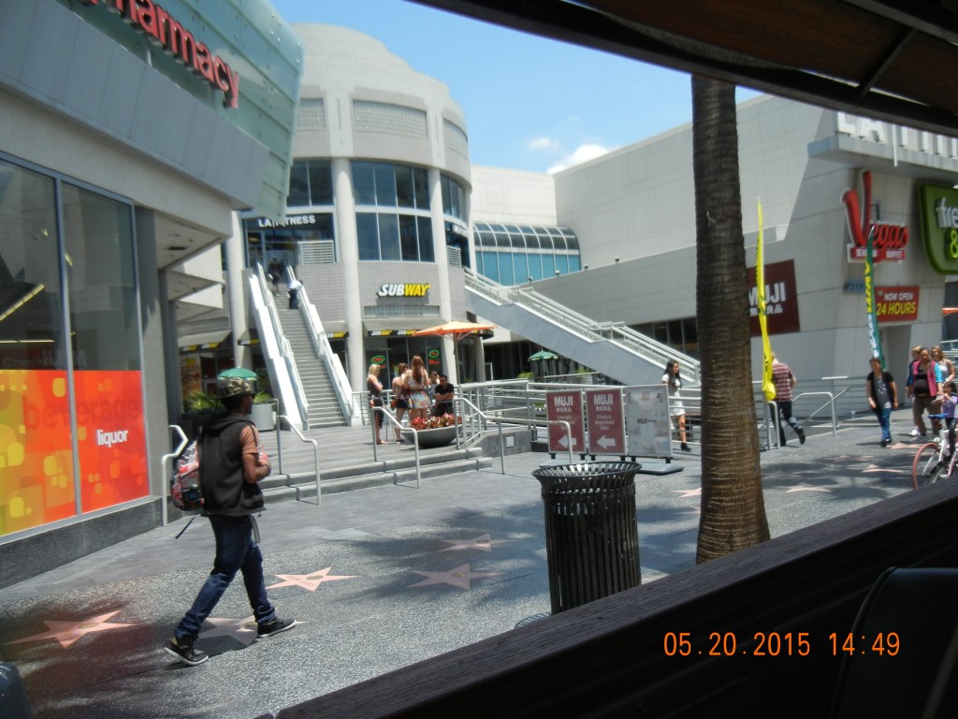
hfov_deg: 60.0
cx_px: 479
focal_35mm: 30
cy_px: 360
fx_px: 830
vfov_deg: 46.8
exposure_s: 1/940
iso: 160
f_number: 3.5
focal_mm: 5.4
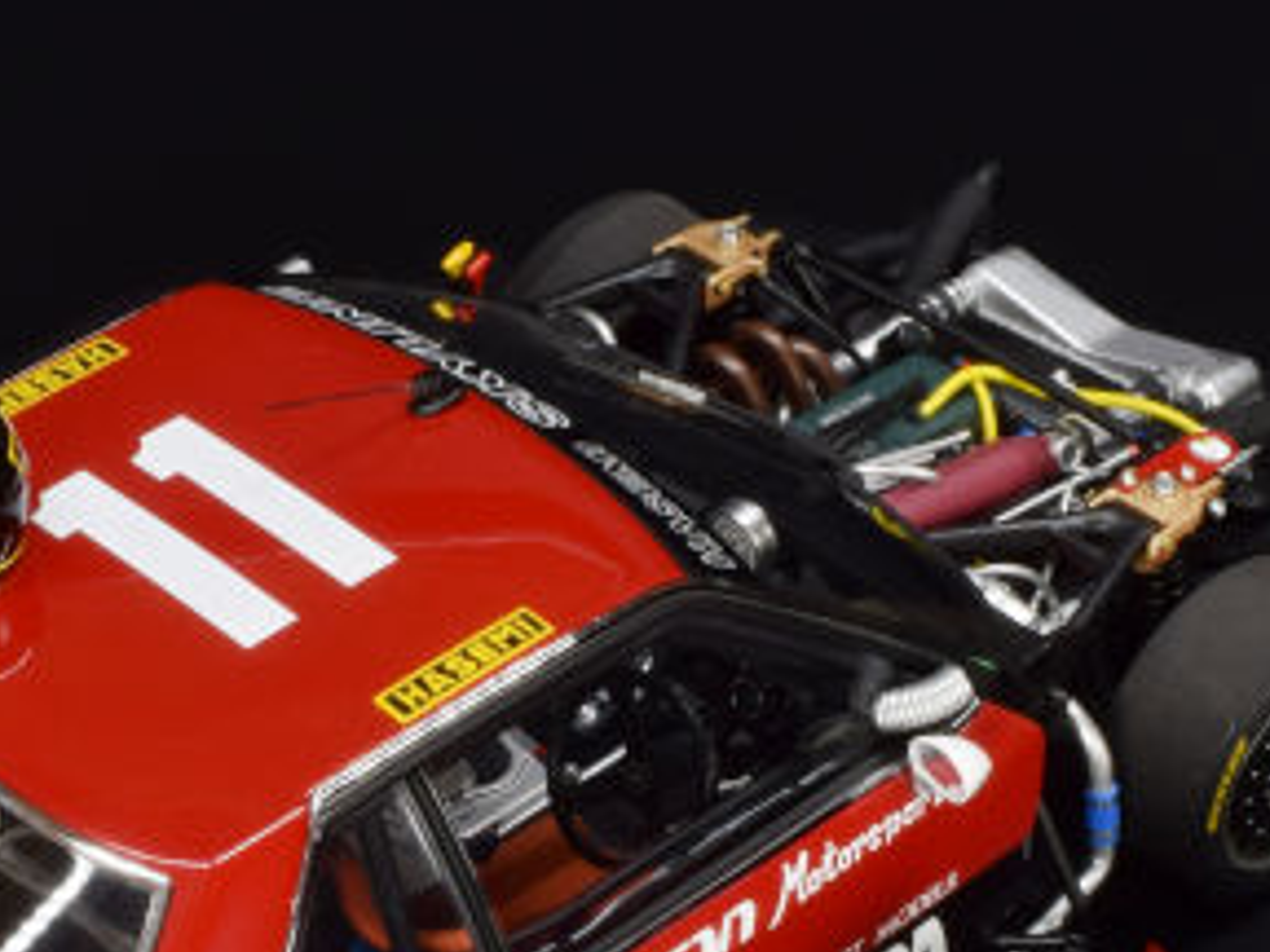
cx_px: 494
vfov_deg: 13.0
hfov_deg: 17.9
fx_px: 4036
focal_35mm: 110
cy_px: 1201
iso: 100
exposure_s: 1.3
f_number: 22
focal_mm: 22
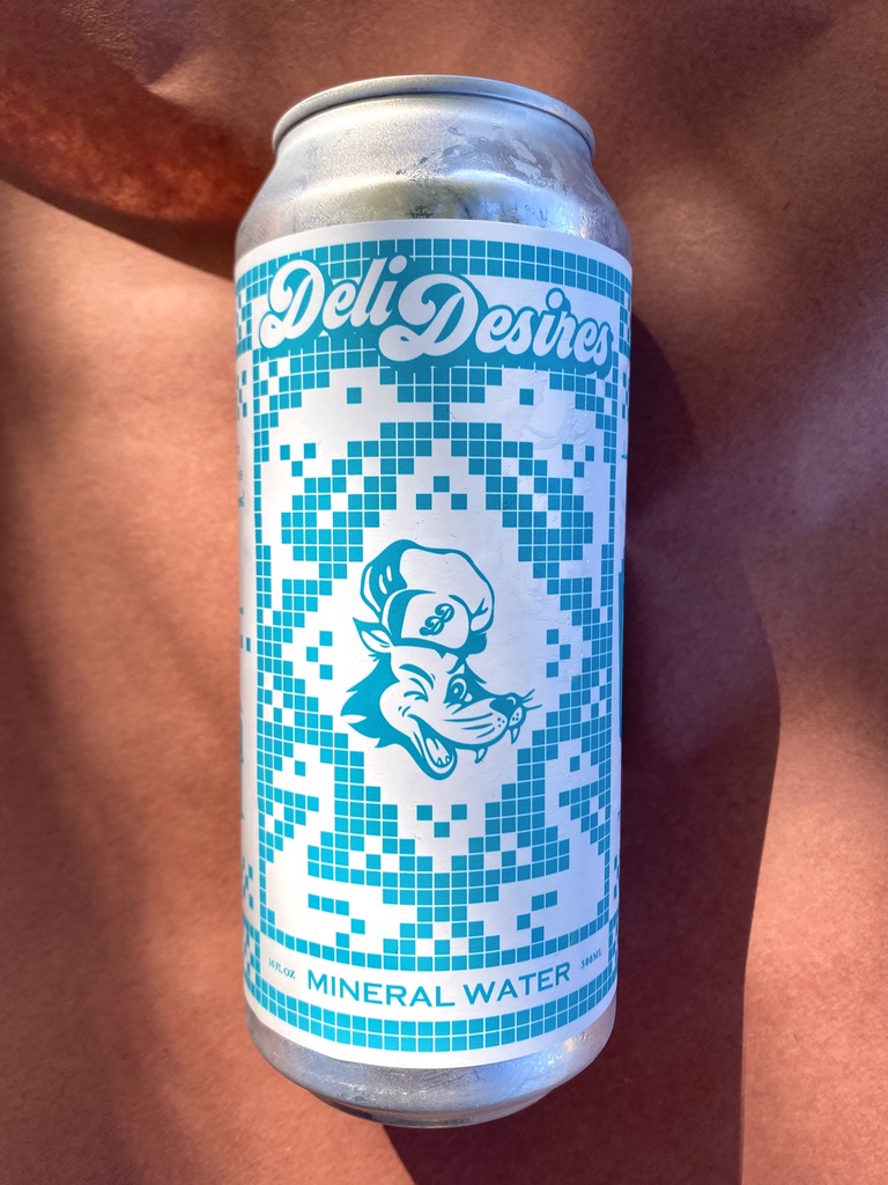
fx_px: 889
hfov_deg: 53.1
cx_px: 444
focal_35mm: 26
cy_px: 592
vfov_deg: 67.3
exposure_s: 1/1082
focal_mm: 4.25
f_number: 1.8
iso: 32
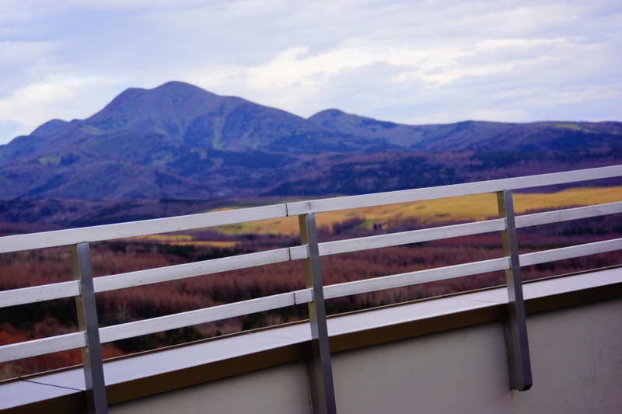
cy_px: 207
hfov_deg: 30.1
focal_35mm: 67
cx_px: 311
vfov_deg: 20.3
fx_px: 1157
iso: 100
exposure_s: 1/80
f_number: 5
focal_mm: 45
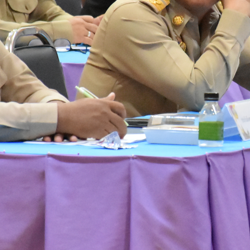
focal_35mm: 780
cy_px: 24
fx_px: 6373
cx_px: 211
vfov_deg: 2.2
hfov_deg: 2.2
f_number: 5.6
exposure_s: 1/125
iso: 6400
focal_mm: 140
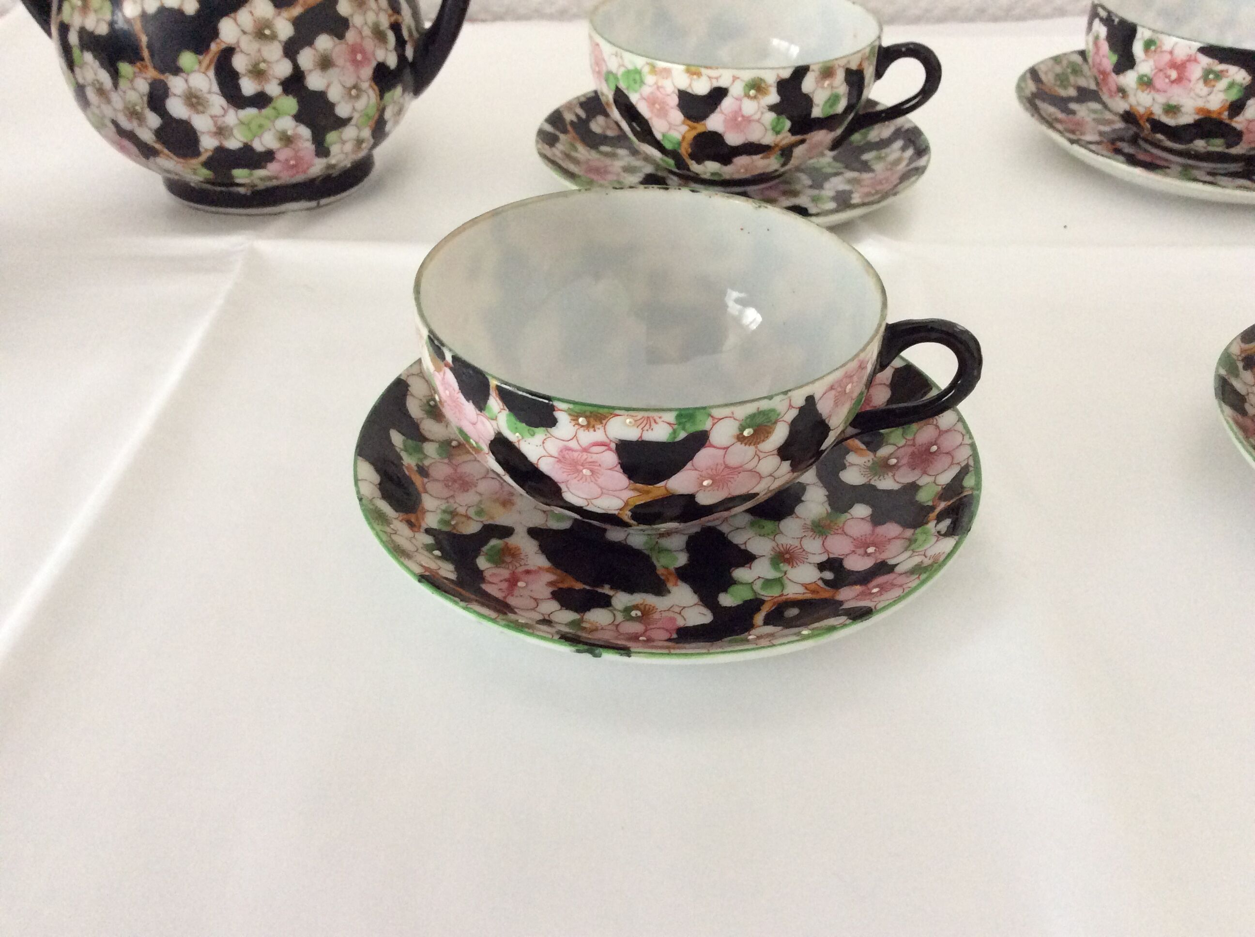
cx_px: 628
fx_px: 1158
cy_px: 468
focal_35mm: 32
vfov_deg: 44.1
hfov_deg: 56.9
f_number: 2.4
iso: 160
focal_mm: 3.3
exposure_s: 1/25
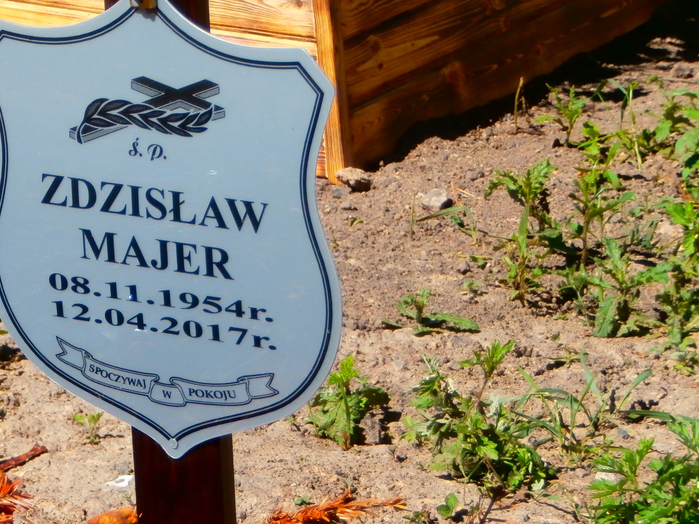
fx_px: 3918
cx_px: 96
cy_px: 331
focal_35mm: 194
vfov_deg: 7.7
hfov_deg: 10.2
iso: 100
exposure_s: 1/500
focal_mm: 19.54
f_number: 5.4
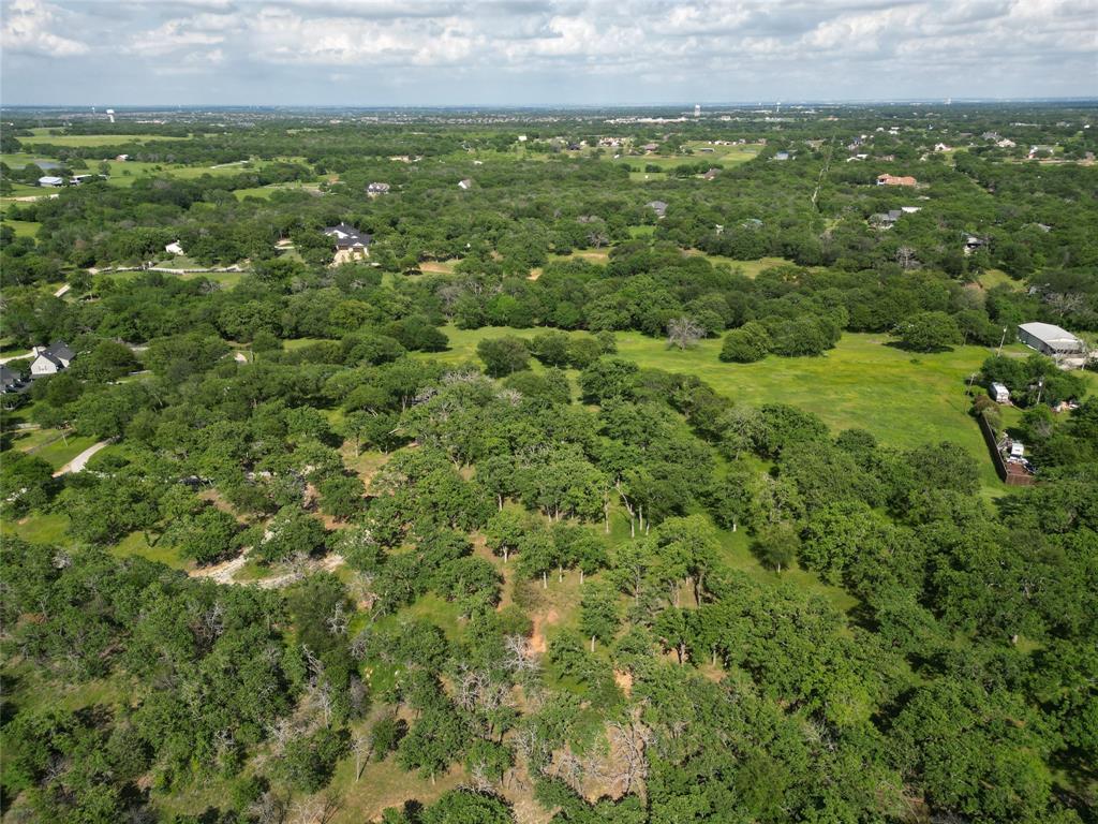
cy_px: 412
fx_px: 761
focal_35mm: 24
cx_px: 549
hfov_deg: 71.6
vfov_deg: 56.8
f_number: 1.7
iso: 110
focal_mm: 6.72
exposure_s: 1/2500
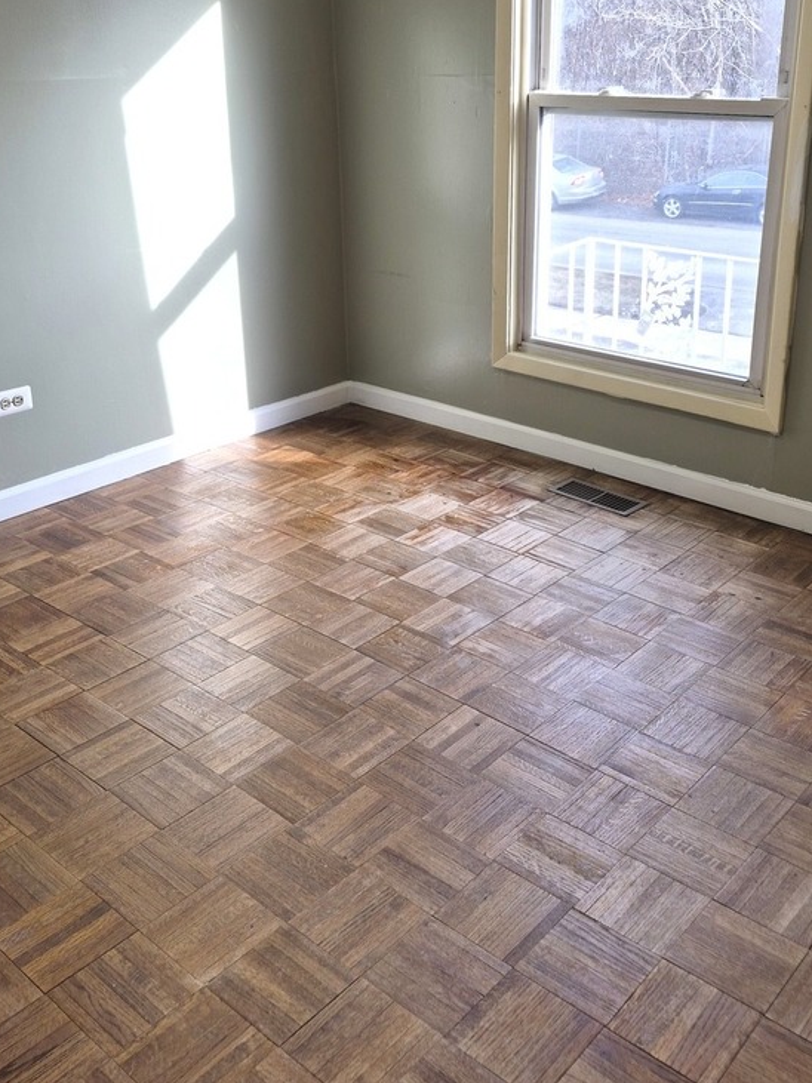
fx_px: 1064
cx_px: 442
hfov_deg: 41.7
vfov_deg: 53.5
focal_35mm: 34
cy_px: 416
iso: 40
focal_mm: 5.4
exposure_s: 1/180
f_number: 1.8
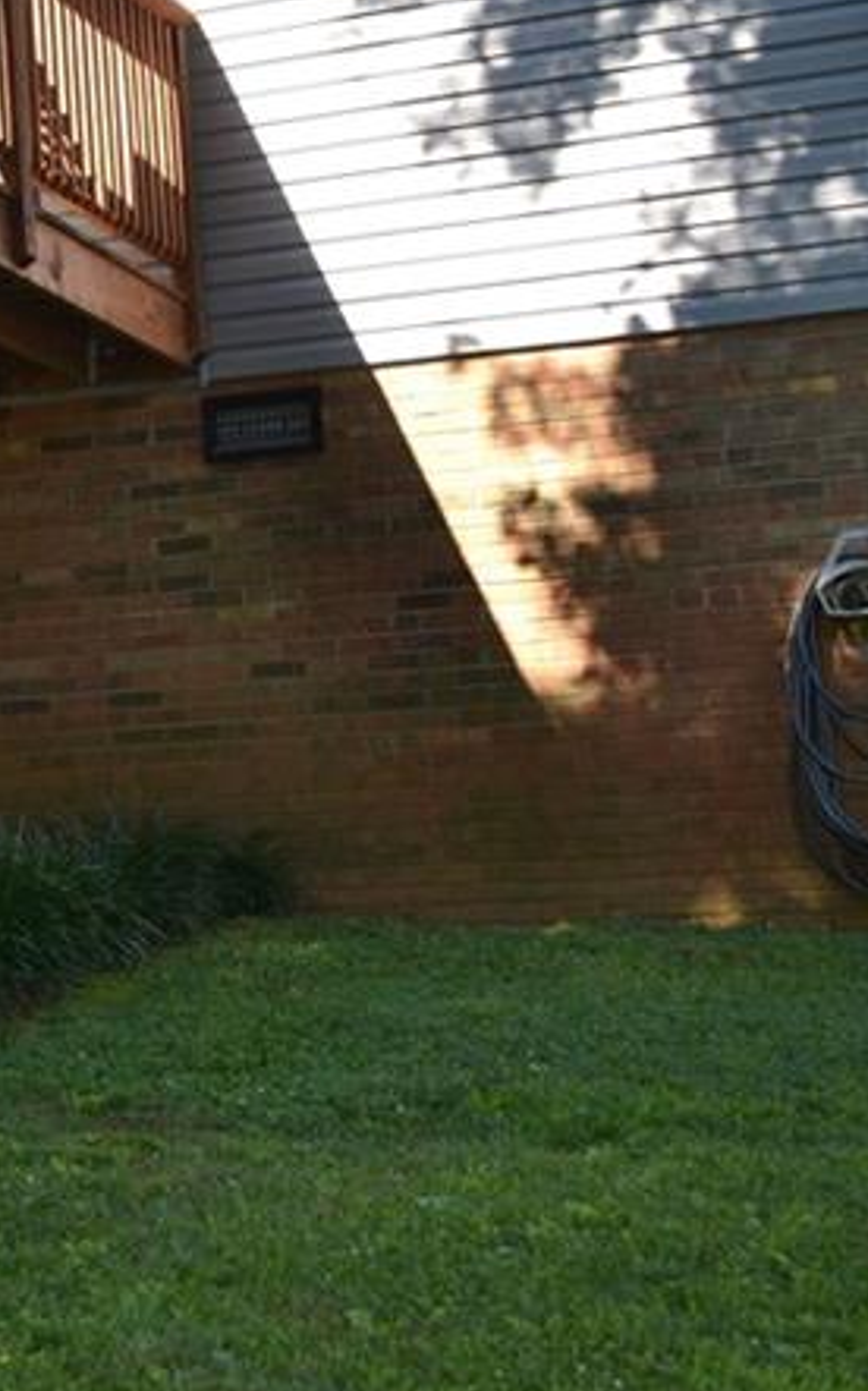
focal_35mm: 85
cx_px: -437
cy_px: 378
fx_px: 3219
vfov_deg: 24.1
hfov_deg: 14.3
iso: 100
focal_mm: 24
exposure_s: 1/125
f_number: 4
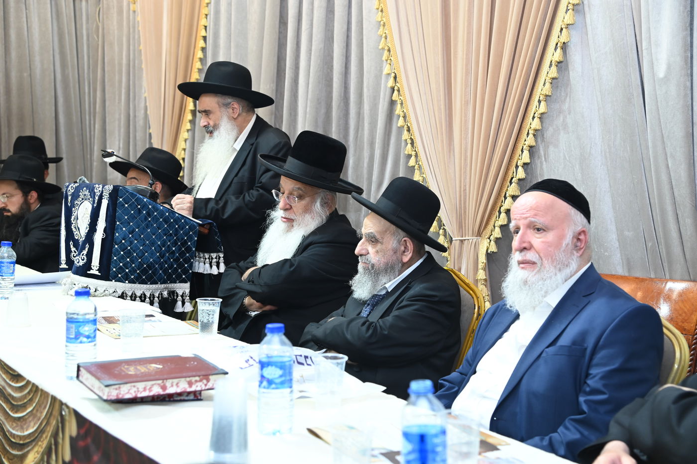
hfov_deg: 38.2
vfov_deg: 26.0
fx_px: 1006
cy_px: 232
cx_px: 348
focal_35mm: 52
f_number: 4.5
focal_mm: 52
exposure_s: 1/160
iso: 1600
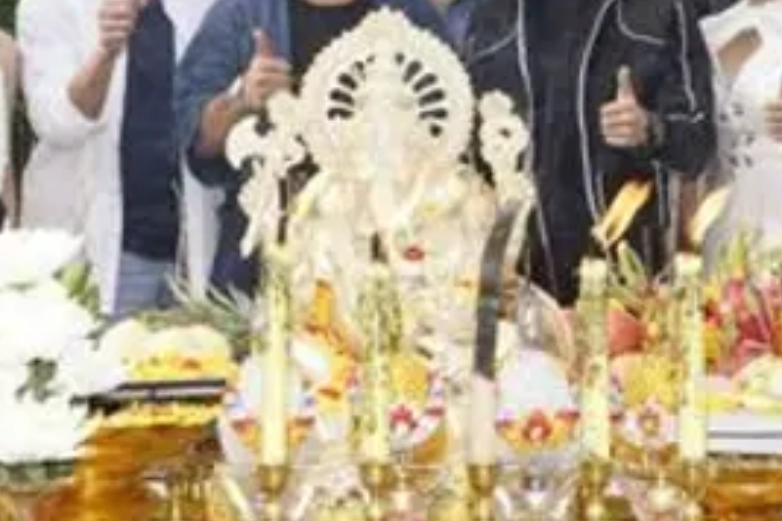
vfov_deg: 13.0
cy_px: 111
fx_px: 2281
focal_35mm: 105
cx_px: 302
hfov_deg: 19.4
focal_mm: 36
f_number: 10
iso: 250
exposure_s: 1/125
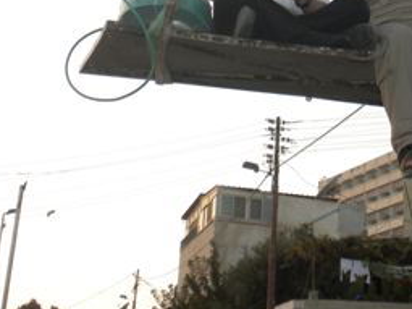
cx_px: 344
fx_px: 1106
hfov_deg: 20.8
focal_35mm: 93
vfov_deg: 15.3
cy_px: -63
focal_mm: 6.6
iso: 90
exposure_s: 1/117
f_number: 3.5
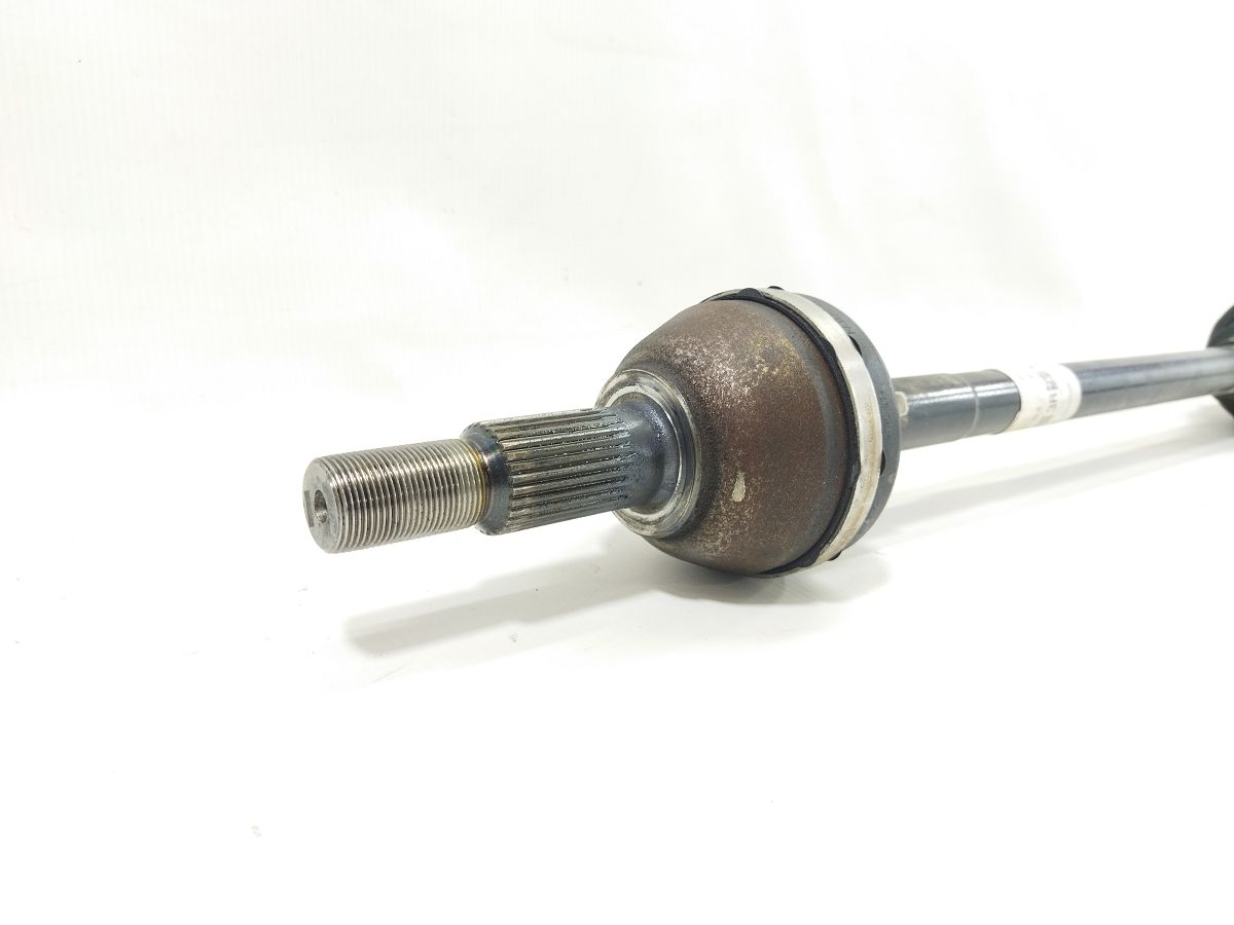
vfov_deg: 51.4
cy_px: 462
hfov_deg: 65.3
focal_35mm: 27
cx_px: 617
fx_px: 963
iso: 116
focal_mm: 4.71
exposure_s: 1/50
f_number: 1.79
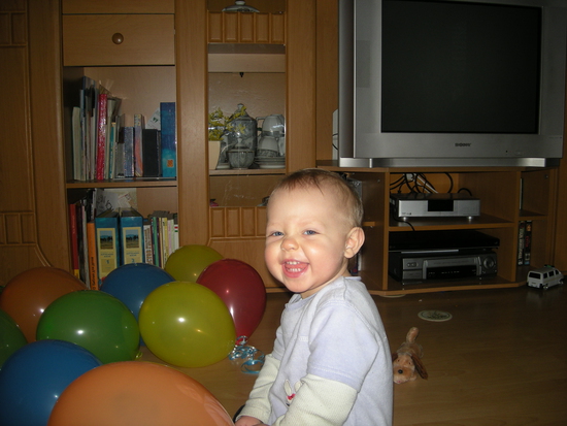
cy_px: 213
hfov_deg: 52.6
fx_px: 574
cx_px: 284
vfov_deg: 40.7
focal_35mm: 35
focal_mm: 5.7
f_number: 2.8
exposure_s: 1/60
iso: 64
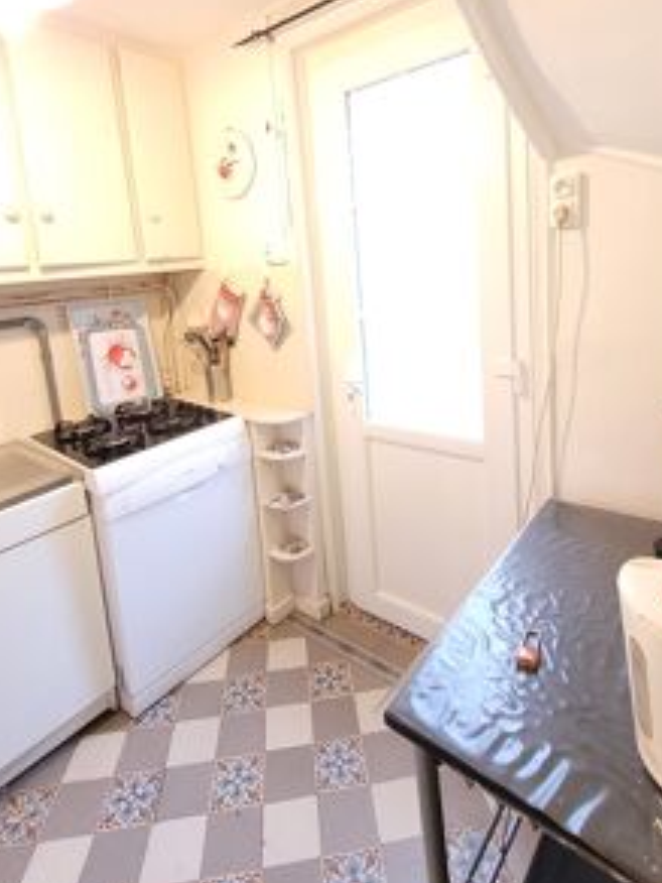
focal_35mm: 19
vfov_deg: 82.6
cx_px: 314
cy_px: 316
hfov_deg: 68.6
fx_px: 484
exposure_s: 1/33
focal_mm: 1.74
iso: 640
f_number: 2.2
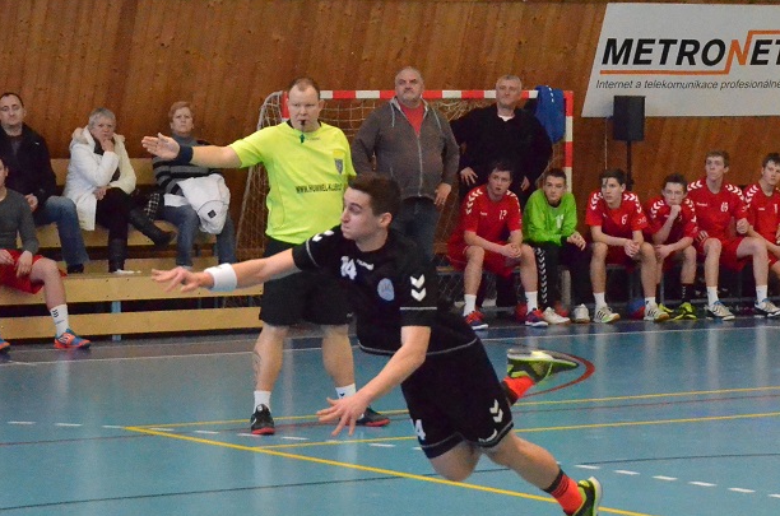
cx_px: 599
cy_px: 270
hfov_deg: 13.4
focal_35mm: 153
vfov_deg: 8.9
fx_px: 3307
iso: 6400
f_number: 6.3
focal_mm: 52
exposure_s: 1/1000
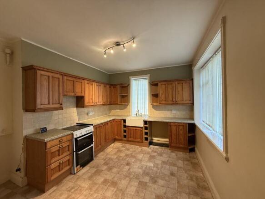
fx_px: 107
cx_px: 132
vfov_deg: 85.7
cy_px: 100
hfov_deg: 102.1
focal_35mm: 14
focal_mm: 2.22
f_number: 2.2
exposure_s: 1/50
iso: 250
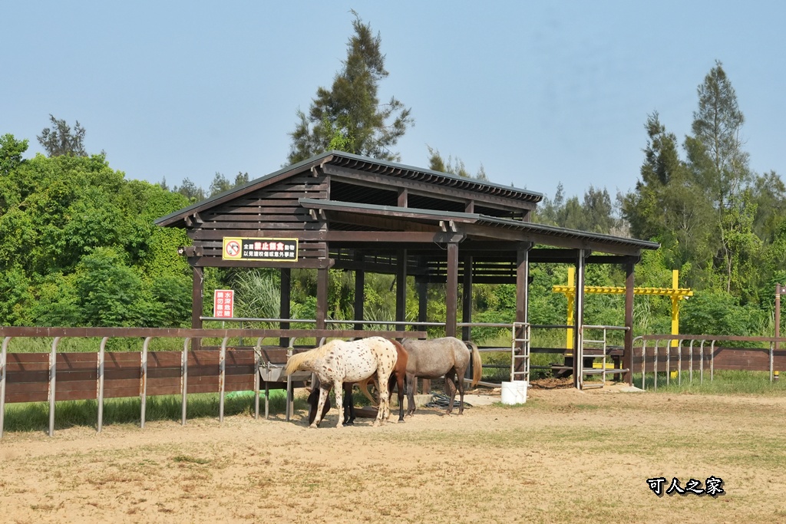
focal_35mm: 105
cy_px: 262
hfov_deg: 19.5
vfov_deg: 13.0
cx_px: 393
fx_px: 2293
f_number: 10
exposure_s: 1/3200
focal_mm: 70
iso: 2500
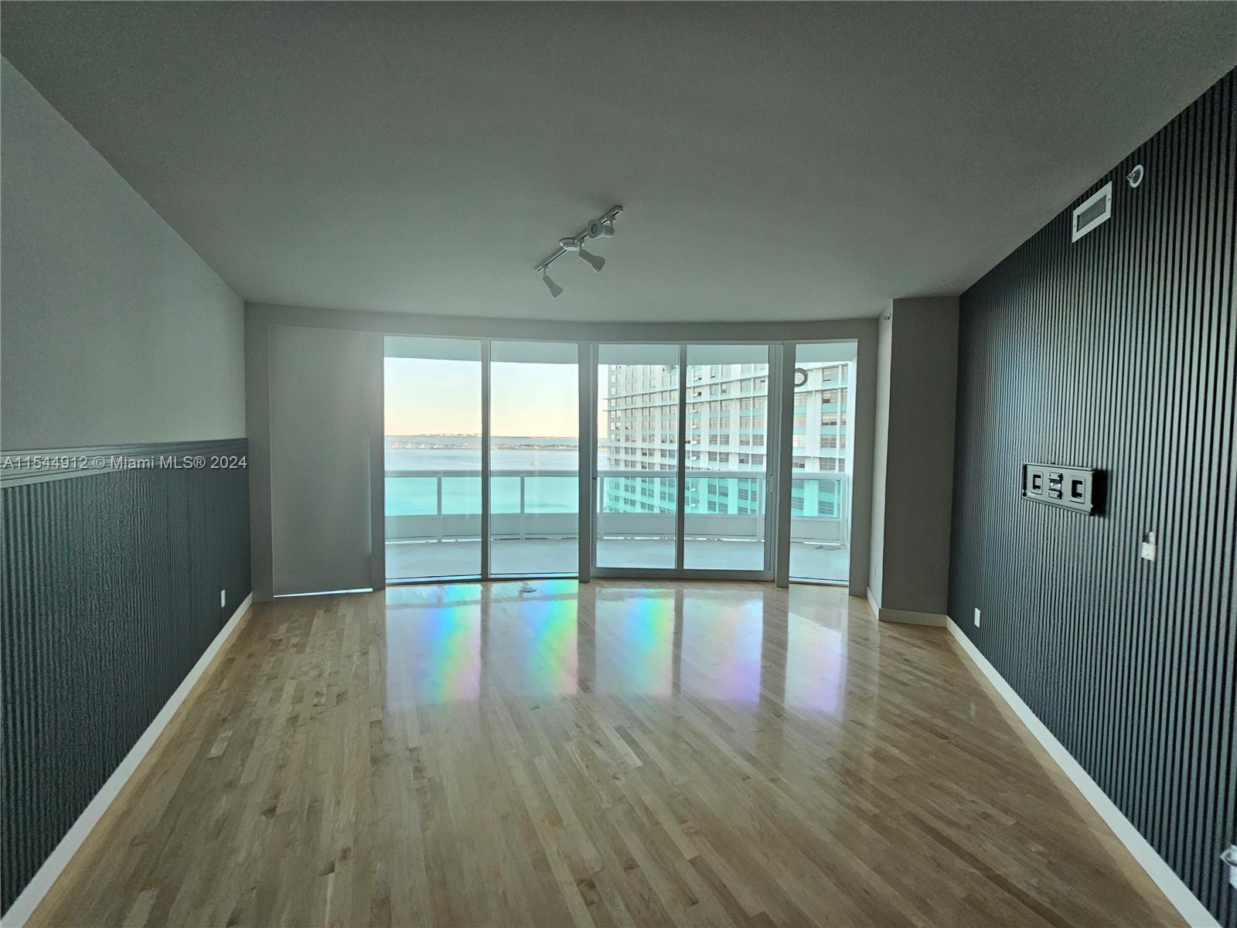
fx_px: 465
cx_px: 618
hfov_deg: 106.2
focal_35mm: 13
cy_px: 464
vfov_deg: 89.9
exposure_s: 1/60
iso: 100
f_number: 2.2
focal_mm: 2.2
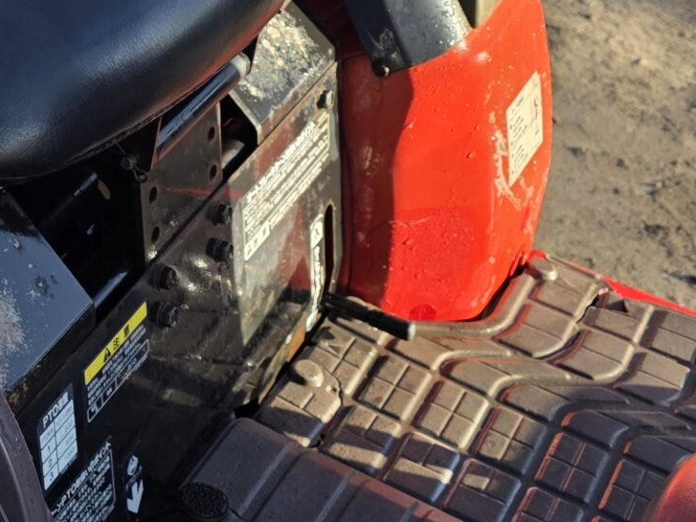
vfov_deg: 17.6
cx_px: -142
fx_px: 1628
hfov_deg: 22.3
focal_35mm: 81
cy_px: -43
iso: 80
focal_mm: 6.3
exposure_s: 1/1563
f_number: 1.7
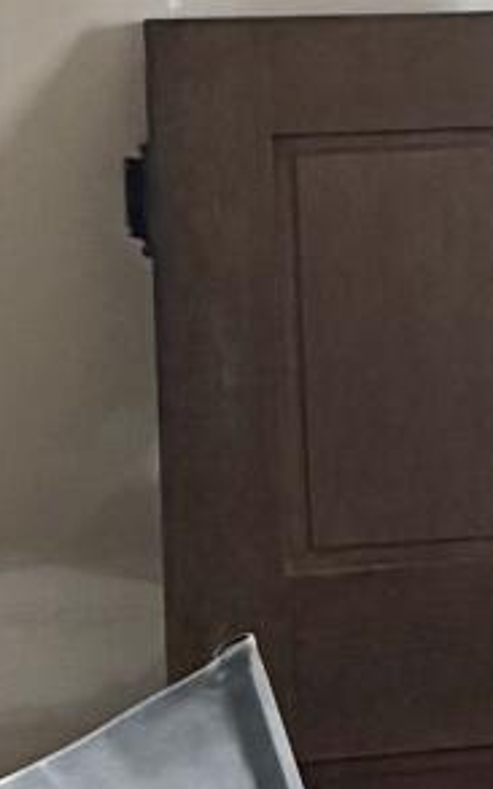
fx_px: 4043
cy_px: 83
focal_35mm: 188
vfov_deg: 11.1
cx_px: 1950
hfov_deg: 5.9
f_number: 1.6
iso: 160
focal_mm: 5.96
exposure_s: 1/60
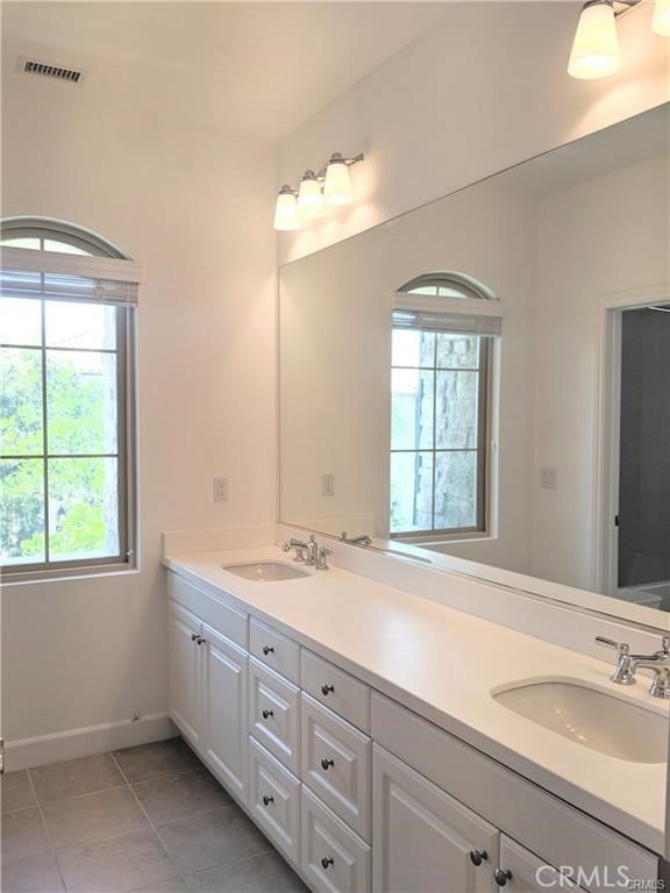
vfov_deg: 65.3
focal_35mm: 27
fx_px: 697
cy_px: 446
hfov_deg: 51.4
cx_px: 335
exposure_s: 1/433
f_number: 1.8
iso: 61
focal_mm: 4.44
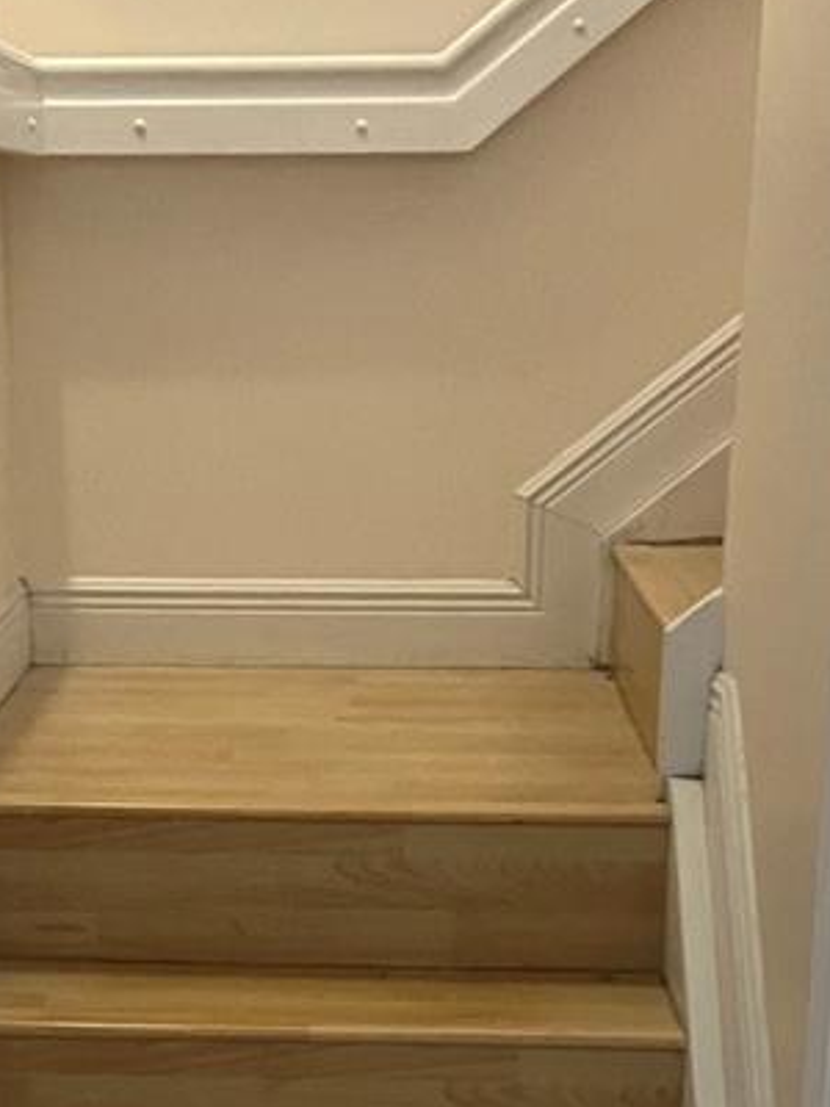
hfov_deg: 18.8
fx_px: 2494
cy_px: 1090
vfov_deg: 24.0
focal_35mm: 78
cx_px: 241
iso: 250
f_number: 1.5
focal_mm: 5.7
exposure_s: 1/60
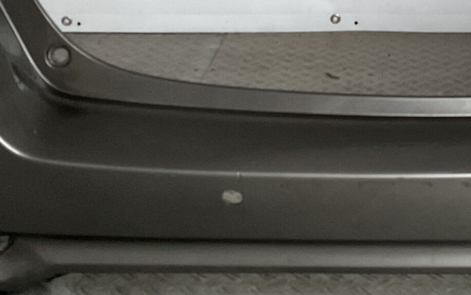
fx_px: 1104
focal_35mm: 86
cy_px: -33
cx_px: 432
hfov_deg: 23.4
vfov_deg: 14.8
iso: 200
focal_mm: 3
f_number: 1.8
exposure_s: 1/40
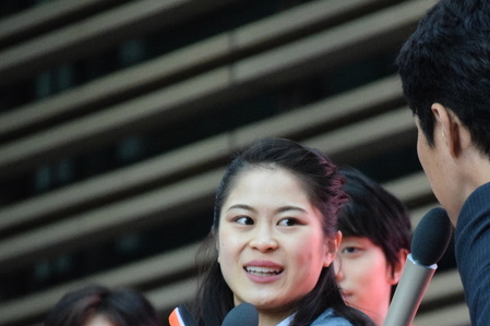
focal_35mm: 508
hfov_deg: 4.1
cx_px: 337
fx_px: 6912
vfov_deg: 2.7
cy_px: 268
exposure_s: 1/1000
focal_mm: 200
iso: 6400
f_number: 6.3
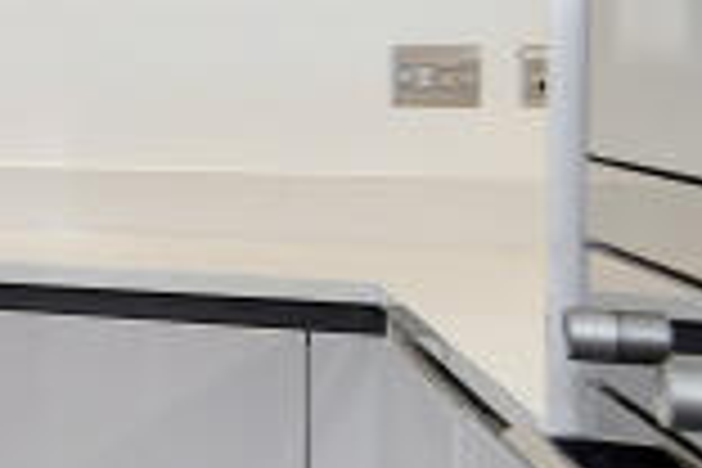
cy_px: 52
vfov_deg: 14.7
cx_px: -1557
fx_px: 1794
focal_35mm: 92
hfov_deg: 10.6
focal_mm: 14
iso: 400
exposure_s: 1/60
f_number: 7.1
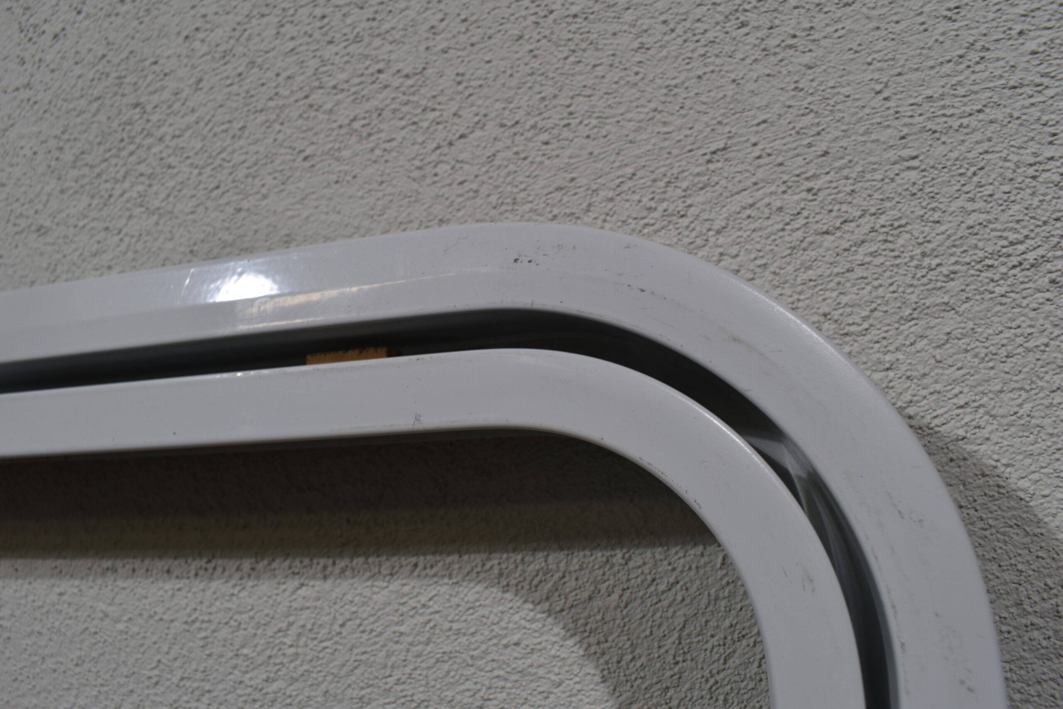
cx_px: 532
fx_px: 797
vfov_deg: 47.9
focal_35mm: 27
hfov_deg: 67.4
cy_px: 354
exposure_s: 1/60
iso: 180
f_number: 8
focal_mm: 18
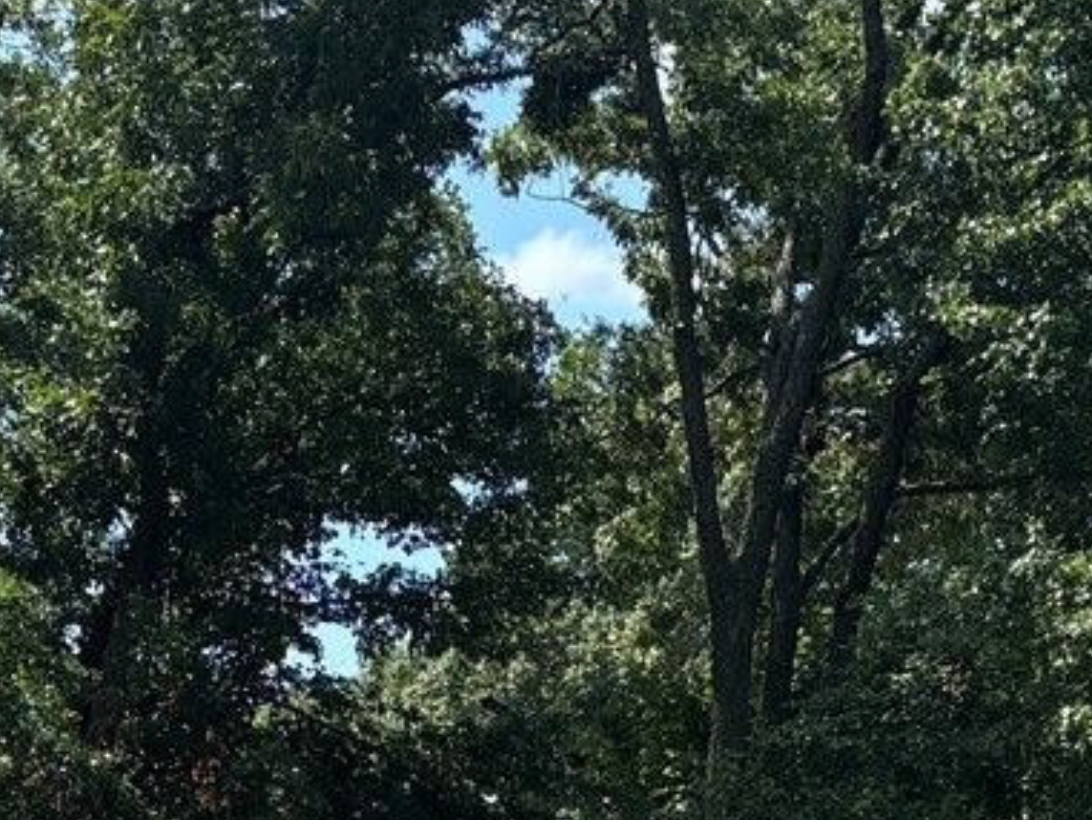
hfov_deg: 15.0
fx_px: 4134
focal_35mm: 131
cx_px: 613
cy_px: 1296
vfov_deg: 10.8
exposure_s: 1/2151
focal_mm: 5.96
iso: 50
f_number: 1.6
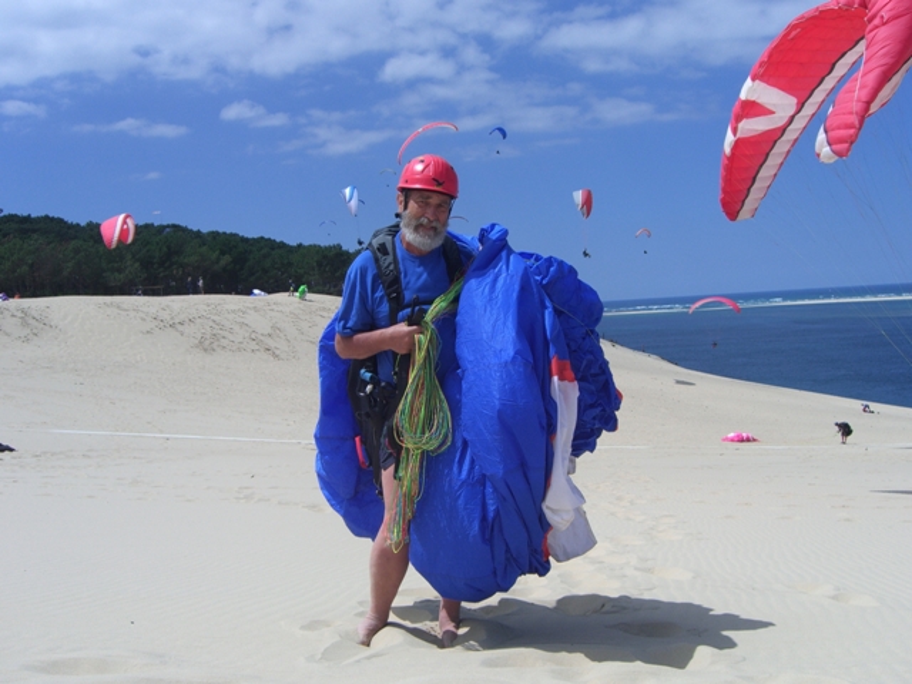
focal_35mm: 38
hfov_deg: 49.0
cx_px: 456
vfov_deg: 37.7
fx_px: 1001
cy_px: 342
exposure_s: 1/320
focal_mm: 7.9
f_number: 8
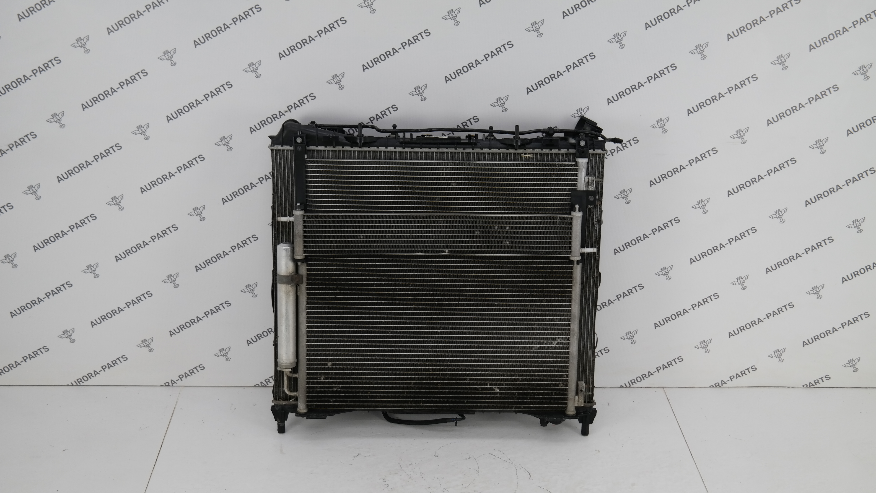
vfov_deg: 22.6
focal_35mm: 53
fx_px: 1231
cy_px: 276
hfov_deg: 39.2
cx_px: 443
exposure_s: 1/80
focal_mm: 33
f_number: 4.5
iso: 200
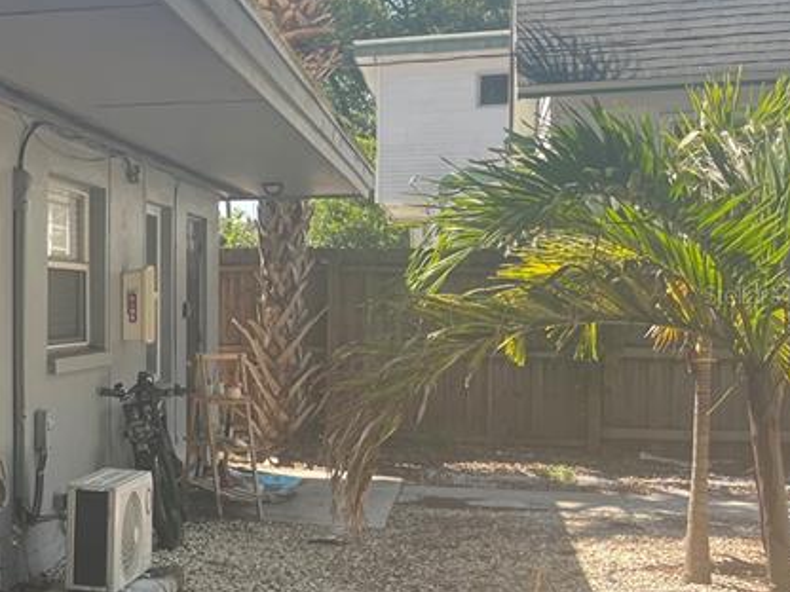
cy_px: 294
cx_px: -154
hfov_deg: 26.9
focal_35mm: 64
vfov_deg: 22.9
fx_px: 1461
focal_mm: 5.1
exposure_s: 1/517
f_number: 1.6
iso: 50
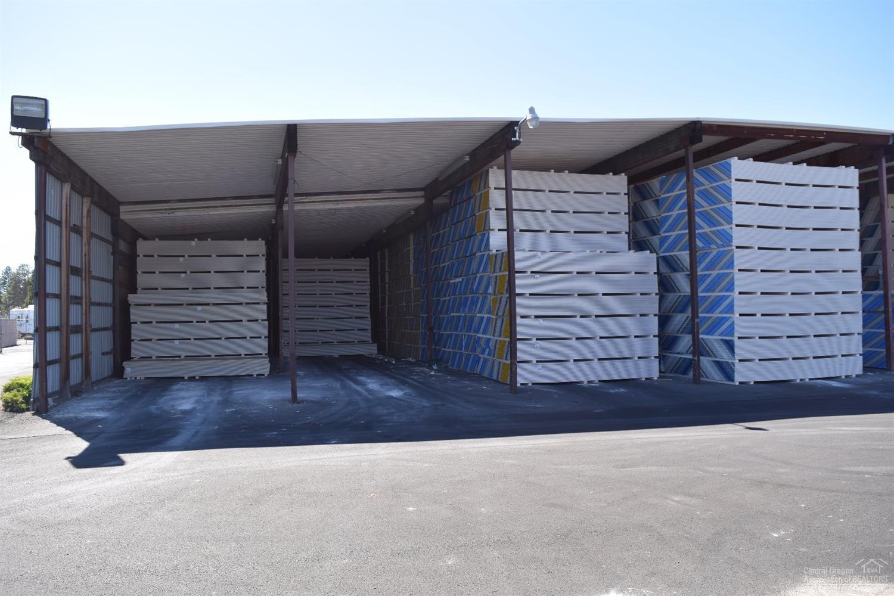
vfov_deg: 47.9
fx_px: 670
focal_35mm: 27
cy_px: 298
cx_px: 447
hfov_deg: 67.4
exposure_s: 1/160
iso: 100
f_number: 6.3
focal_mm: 18
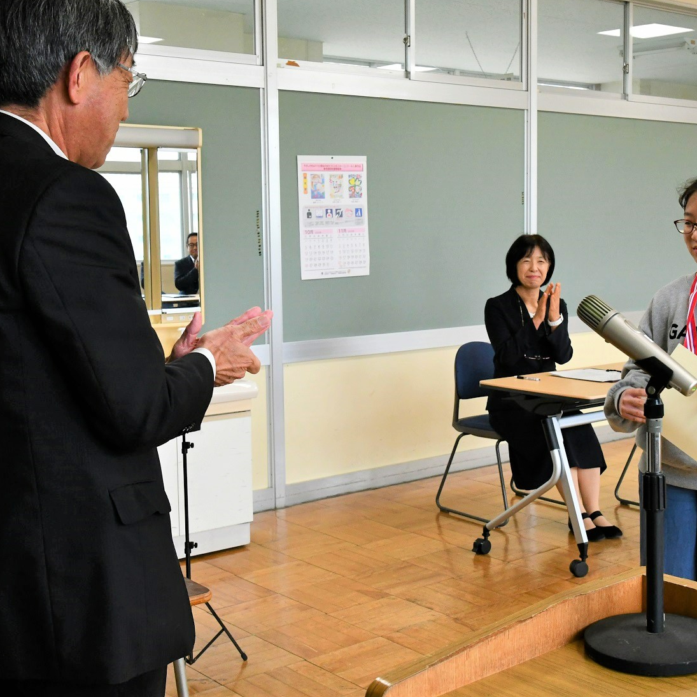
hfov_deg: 35.2
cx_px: 414
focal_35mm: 48
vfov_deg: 35.4
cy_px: 349
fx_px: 1093
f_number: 8
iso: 2000
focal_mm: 25
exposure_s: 1/250
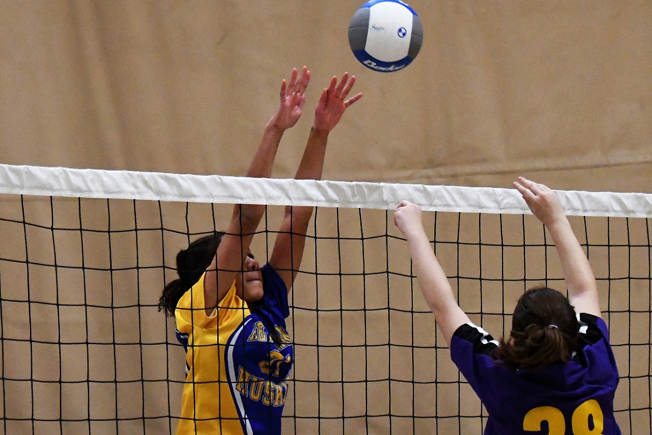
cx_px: 326
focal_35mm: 129
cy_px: 218
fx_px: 2336
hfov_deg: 15.9
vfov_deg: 10.6
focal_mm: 86
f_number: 2.8
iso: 9000
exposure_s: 1/1000
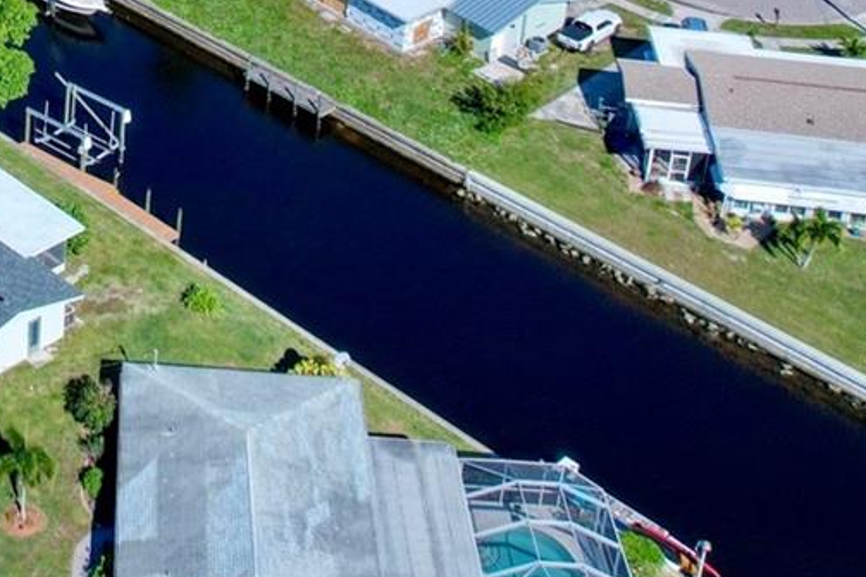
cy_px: -277
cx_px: -77
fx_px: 1683
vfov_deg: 17.5
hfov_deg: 26.6
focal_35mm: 70
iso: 100
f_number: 2.8
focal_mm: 8.38
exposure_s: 1/2000
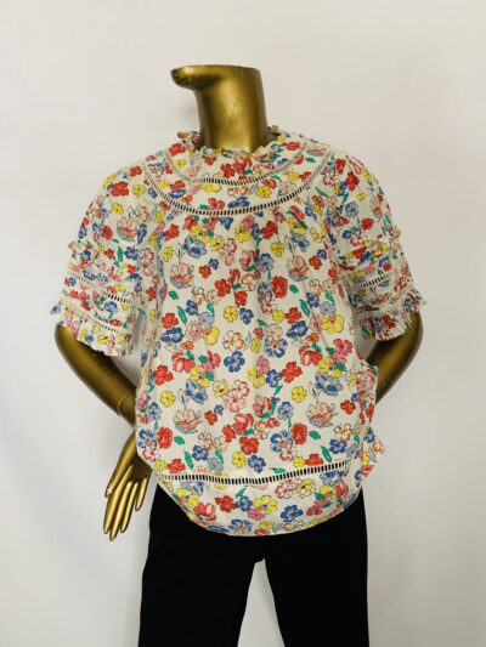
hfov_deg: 53.1
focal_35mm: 26
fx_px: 487
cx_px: 243
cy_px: 324
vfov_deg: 67.3
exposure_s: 1/60
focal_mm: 4.25
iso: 250
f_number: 1.8
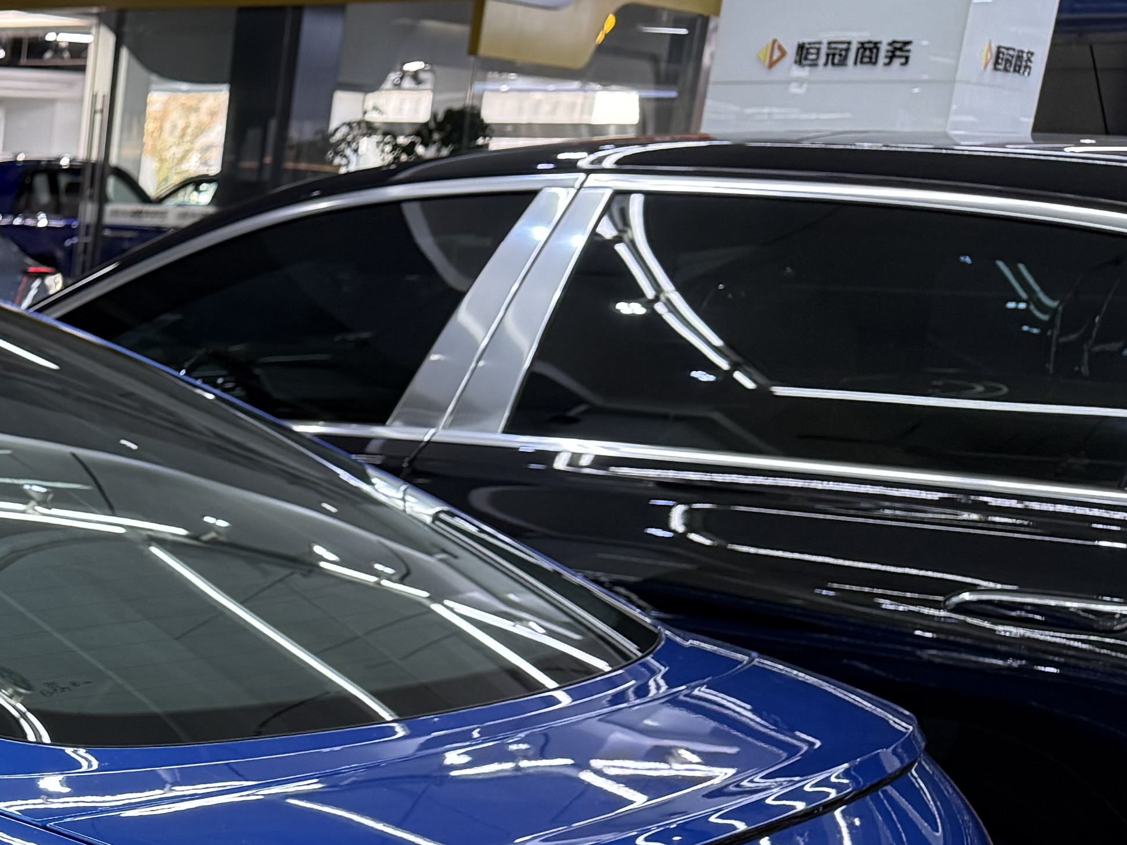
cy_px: 981
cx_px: -398
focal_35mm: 71
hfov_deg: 23.6
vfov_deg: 19.6
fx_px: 2311
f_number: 1.78
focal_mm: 6.76
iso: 160
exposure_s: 1/100
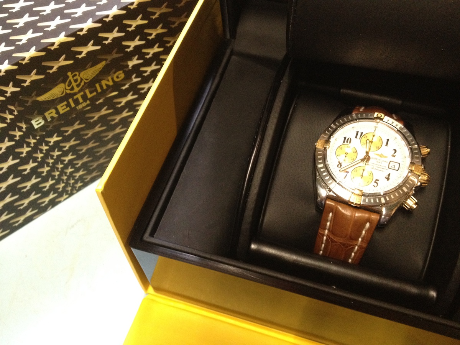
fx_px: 465
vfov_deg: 40.7
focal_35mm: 35
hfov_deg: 52.6
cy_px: 172
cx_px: 230
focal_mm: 4.28
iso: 400
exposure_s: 1/20
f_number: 2.4
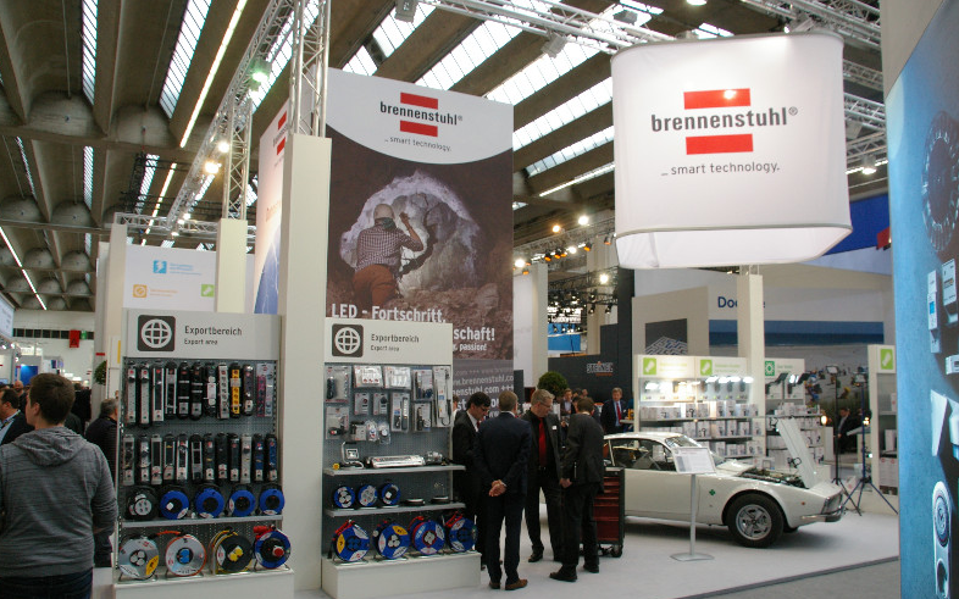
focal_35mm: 28
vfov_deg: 44.5
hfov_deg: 66.5
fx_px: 732
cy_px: 314
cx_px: 482
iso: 800
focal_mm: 18
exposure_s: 1/60
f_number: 6.7
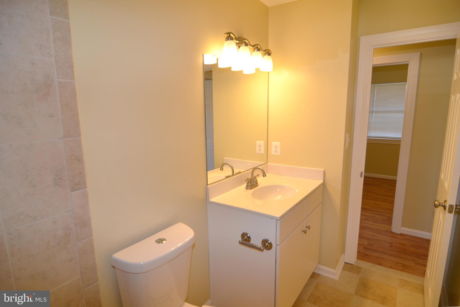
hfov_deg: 90.0
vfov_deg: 67.4
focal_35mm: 18
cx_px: 230
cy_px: 154
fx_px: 230
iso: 200
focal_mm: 12
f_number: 4.5
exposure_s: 1/80
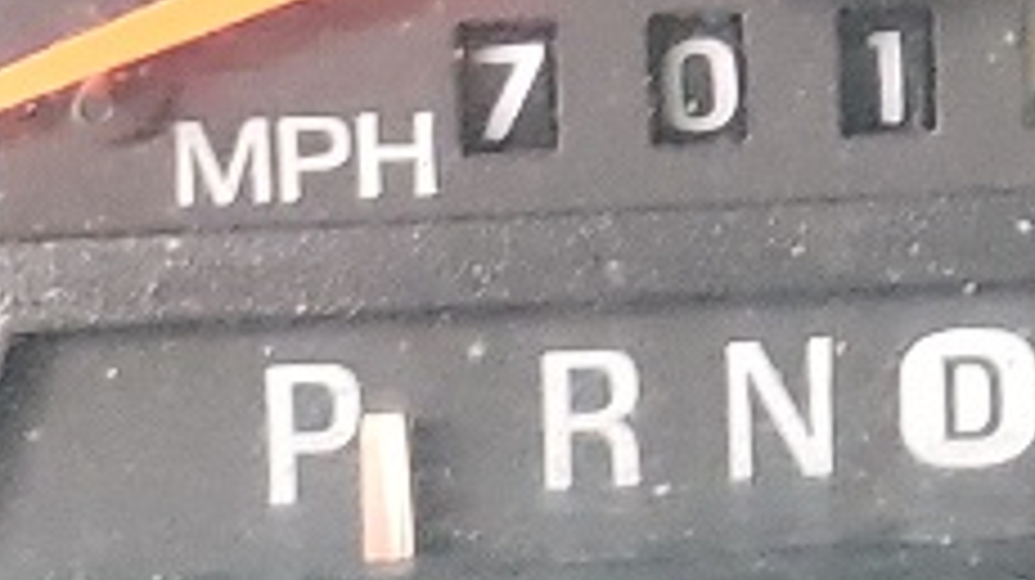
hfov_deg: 10.9
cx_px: 954
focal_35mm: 197
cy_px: -315
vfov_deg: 6.1
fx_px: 5403
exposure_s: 1/33
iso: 347
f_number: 1.5
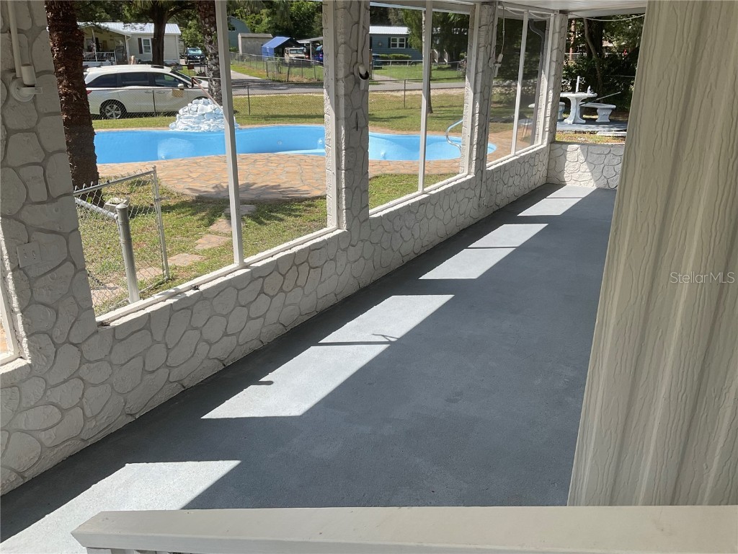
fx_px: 618
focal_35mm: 29
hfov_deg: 61.7
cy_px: 277
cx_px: 369
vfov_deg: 48.2
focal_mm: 3
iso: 16
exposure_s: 1/728
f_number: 1.8
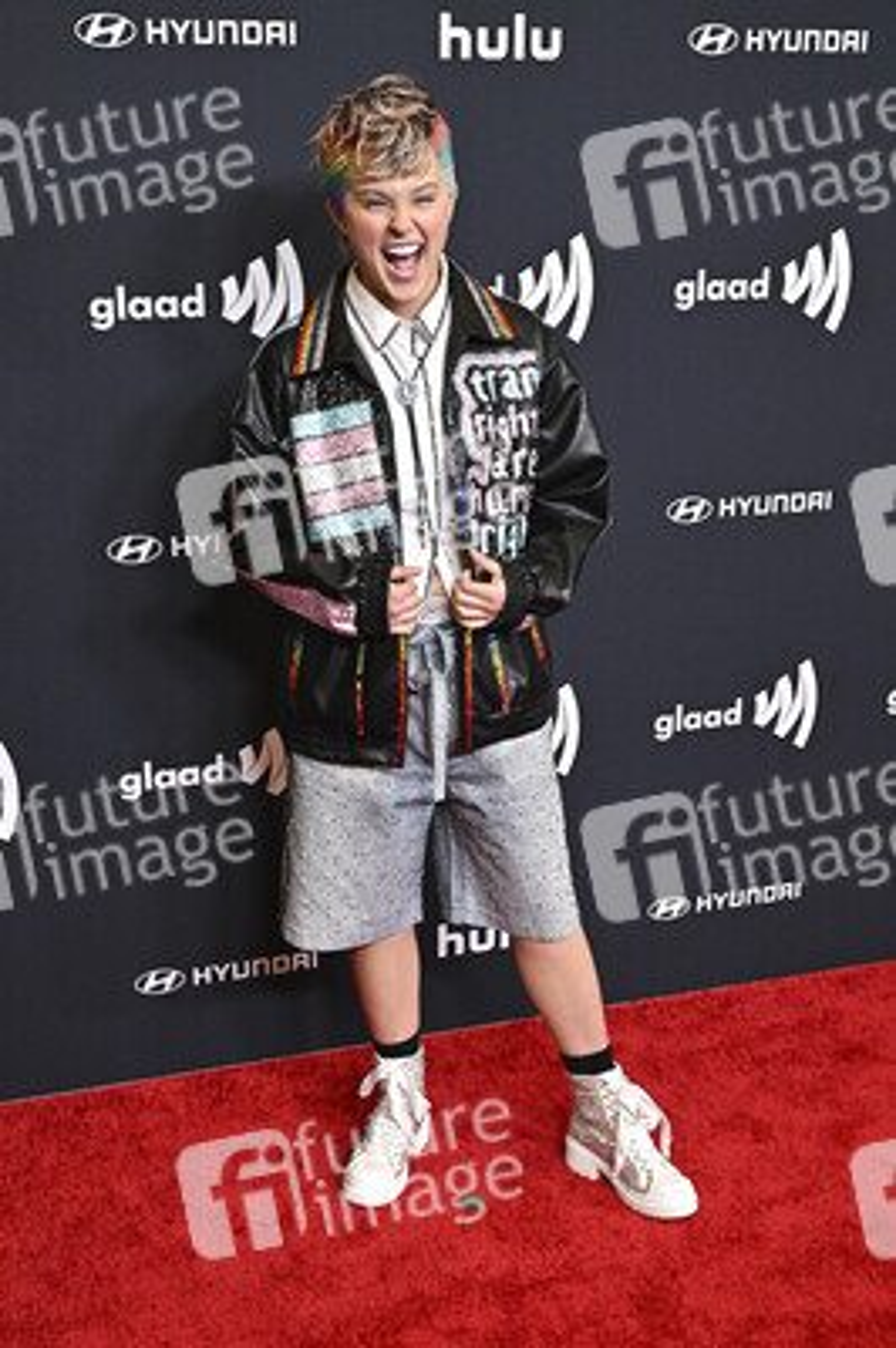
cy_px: 674
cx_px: 448
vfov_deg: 47.4
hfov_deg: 32.6
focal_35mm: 41
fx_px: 1533
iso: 4000
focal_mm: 41
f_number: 5.6
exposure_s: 1/250
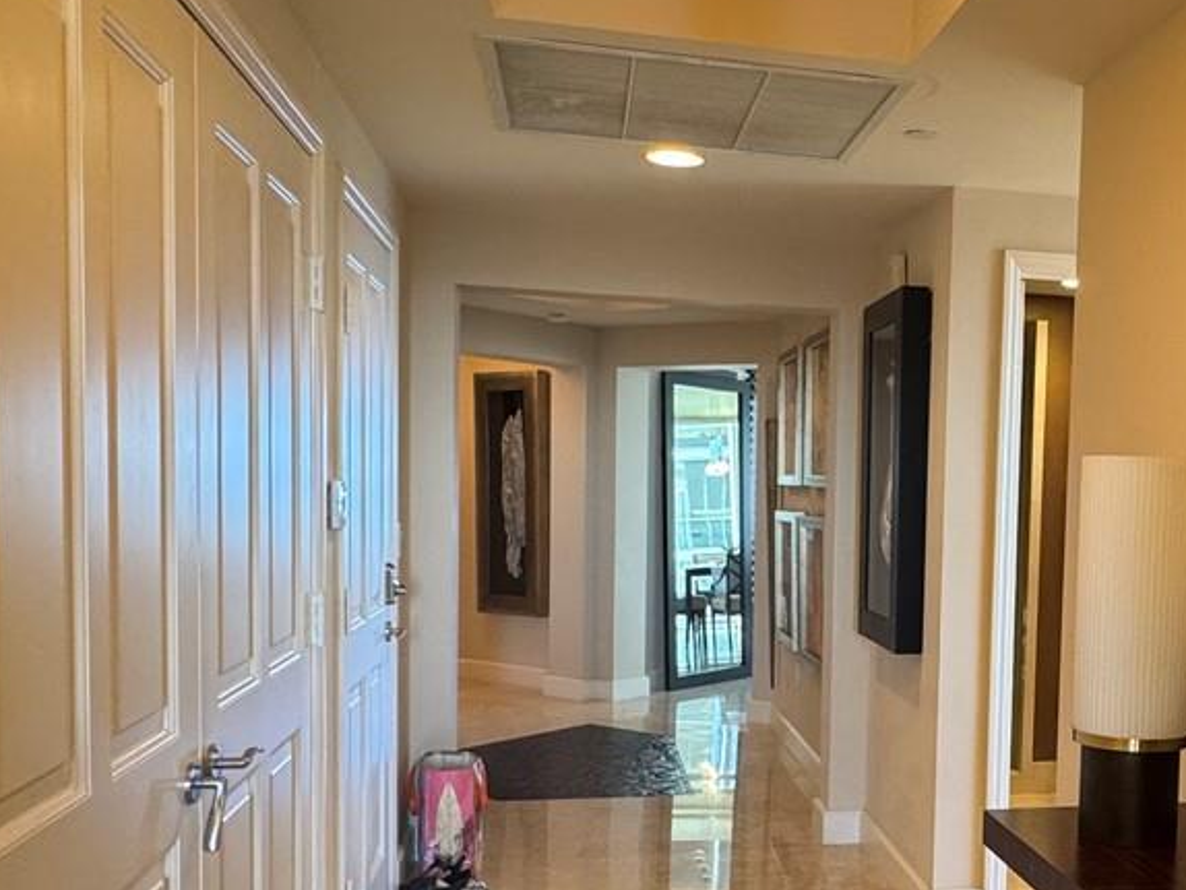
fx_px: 1337
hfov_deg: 45.6
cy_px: 580
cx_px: 936
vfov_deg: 36.5
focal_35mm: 39
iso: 250
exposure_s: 1/60
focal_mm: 2.22
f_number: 2.2
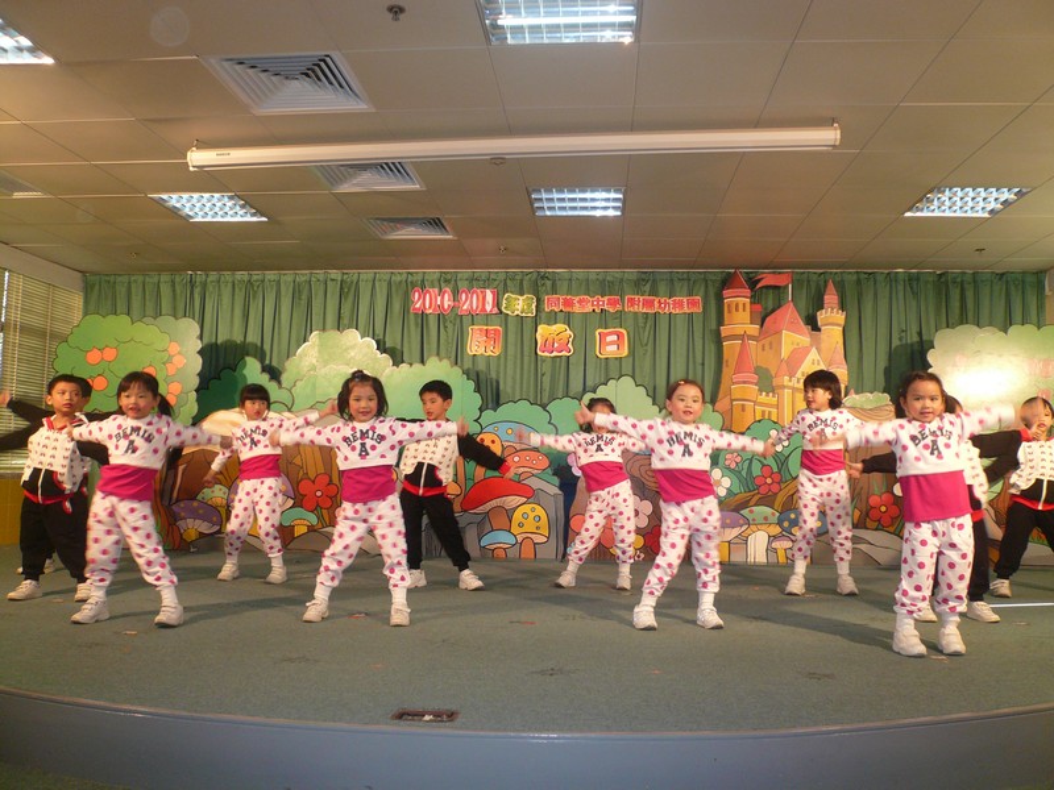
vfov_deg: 48.2
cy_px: 395
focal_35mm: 29
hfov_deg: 61.7
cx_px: 527
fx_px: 883
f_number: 2.8
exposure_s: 1/30
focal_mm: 4.7
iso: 100
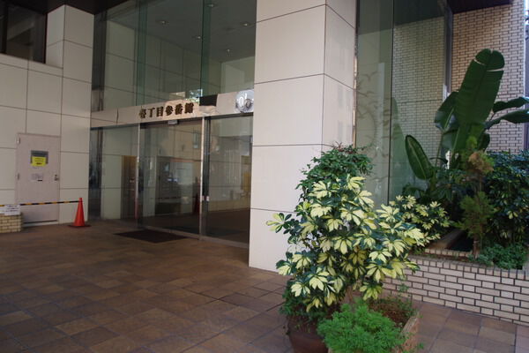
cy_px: 176
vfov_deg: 53.1
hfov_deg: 73.7
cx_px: 264
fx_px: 353
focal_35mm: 24
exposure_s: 1/60
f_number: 4.5
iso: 200
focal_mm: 15.63
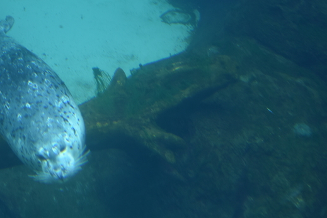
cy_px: 38
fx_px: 627
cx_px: -17
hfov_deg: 27.2
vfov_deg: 19.5
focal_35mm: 69
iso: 220
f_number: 3.5
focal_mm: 28
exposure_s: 1/60
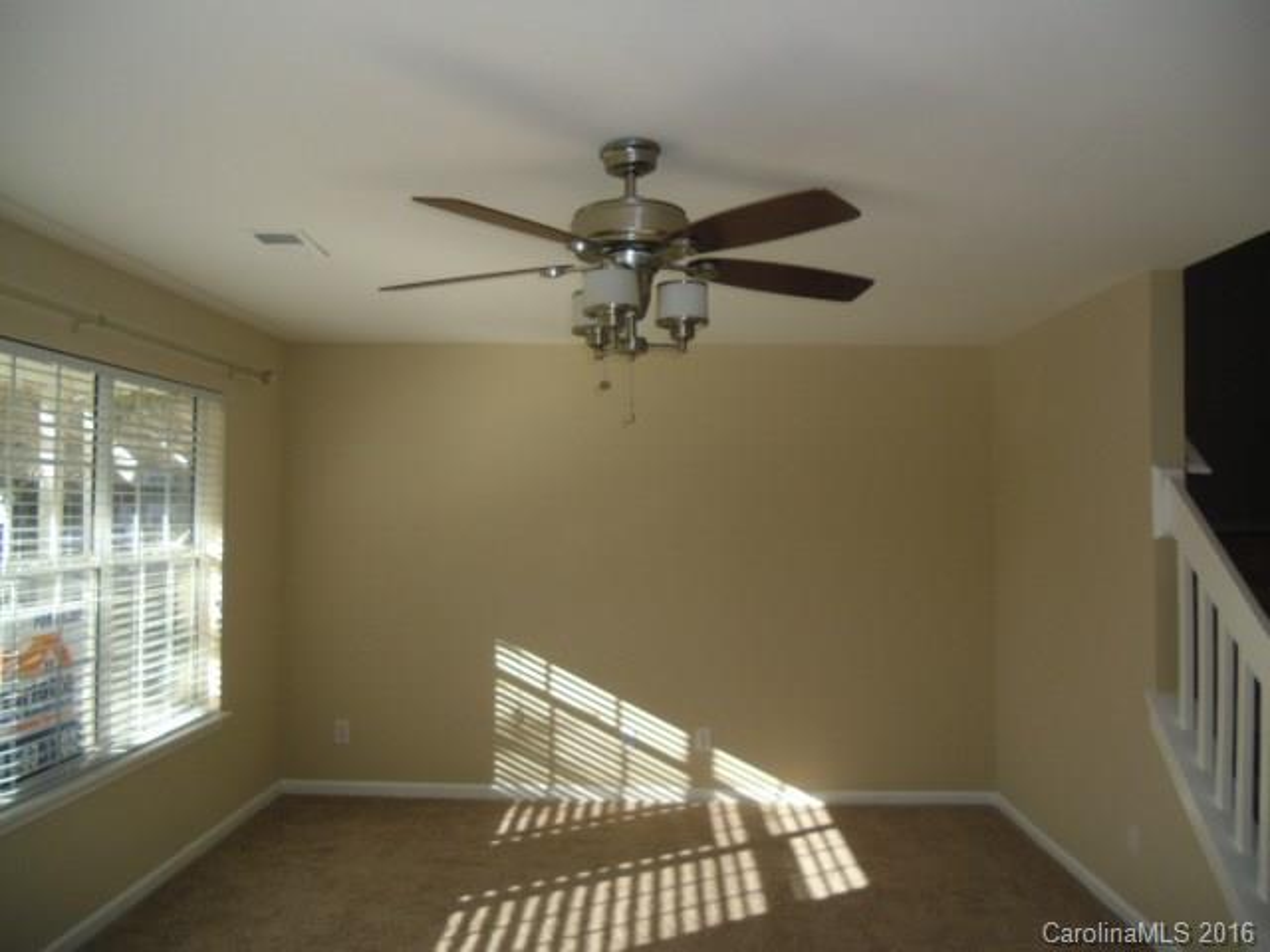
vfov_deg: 51.4
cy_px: 476
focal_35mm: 27
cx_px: 635
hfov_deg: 65.3
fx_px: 991
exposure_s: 1/125
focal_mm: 4.9
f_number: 3.2
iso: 64
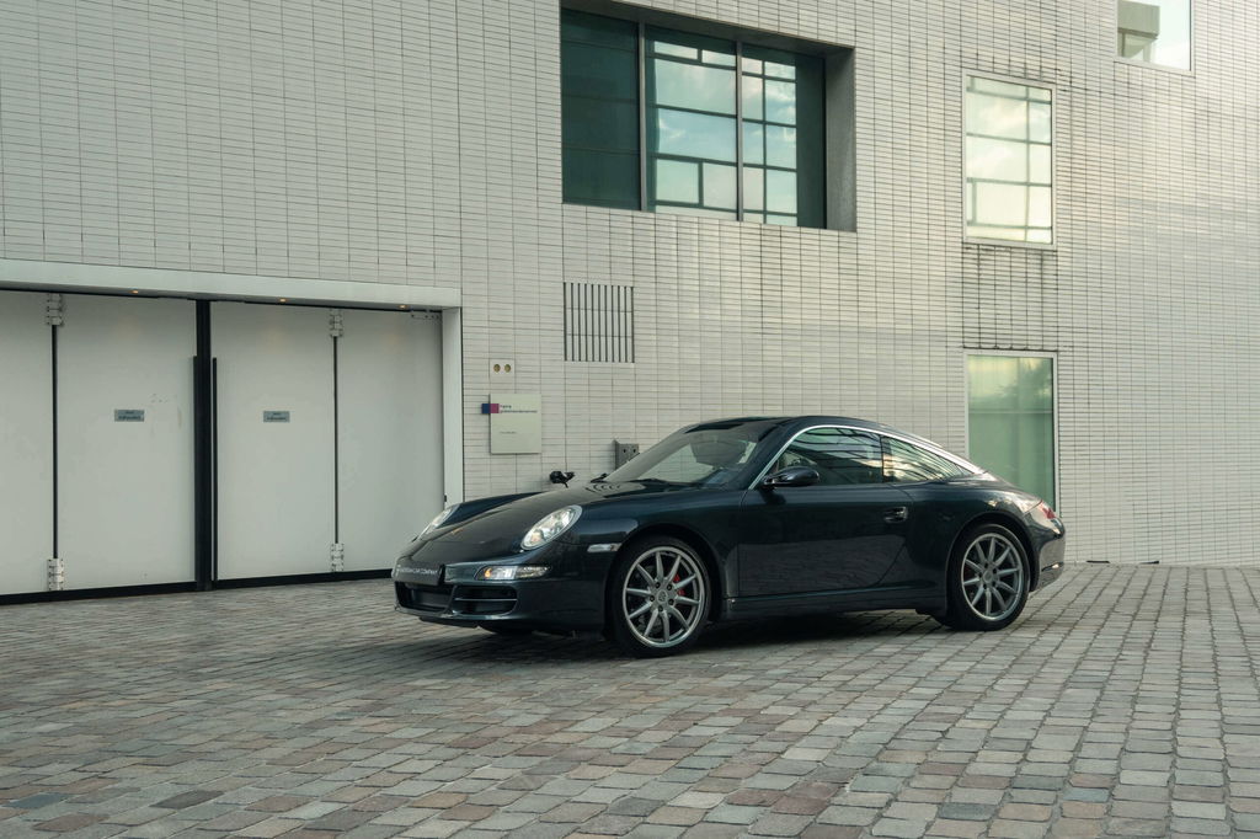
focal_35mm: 44
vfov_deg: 30.8
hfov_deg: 45.0
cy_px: 420
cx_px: 630
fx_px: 1522
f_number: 4.8
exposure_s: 1/125
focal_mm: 29
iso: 500
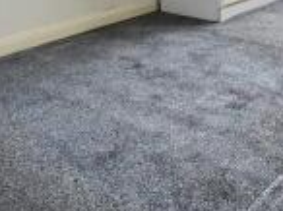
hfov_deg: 35.4
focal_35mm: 52
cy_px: -119
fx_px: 424
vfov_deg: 22.2
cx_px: 235
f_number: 2.2
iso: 400
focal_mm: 2.2
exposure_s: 1/50.3
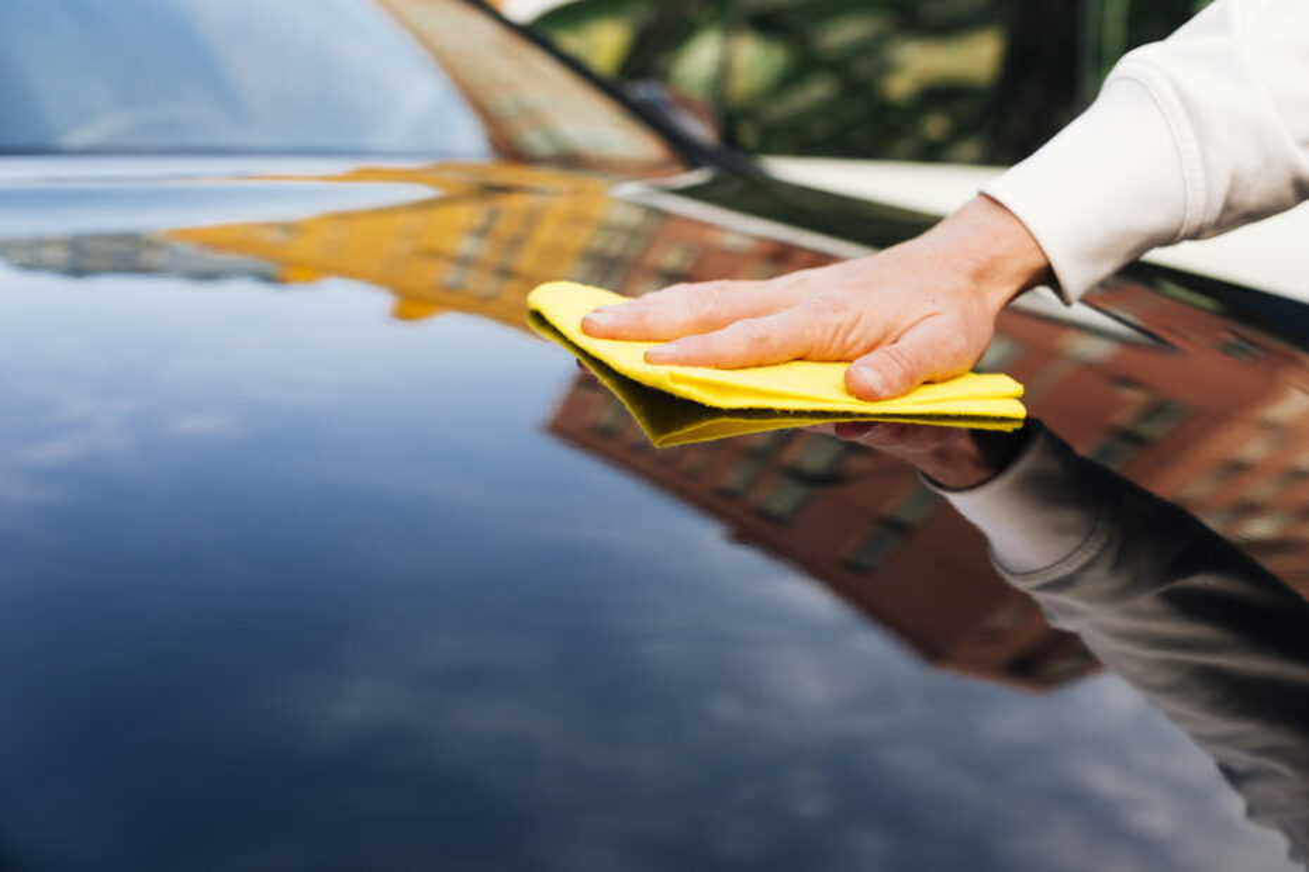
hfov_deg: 39.6
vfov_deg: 27.0
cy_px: 436
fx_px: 1818
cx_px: 654
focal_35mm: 50
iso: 250
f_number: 4
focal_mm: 50
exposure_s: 1/320
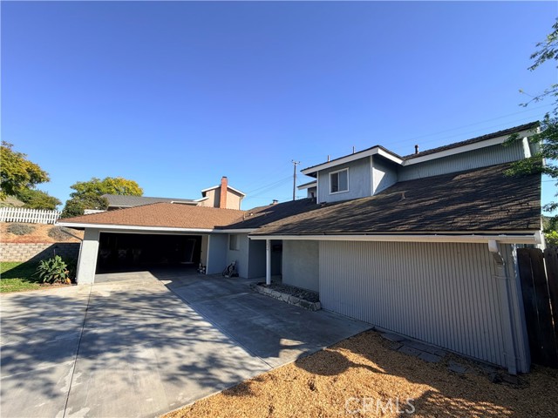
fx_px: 226
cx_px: 279
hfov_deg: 102.1
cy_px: 209
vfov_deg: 85.7
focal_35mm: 14
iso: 32
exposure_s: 1/770
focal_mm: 2.22
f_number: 2.2
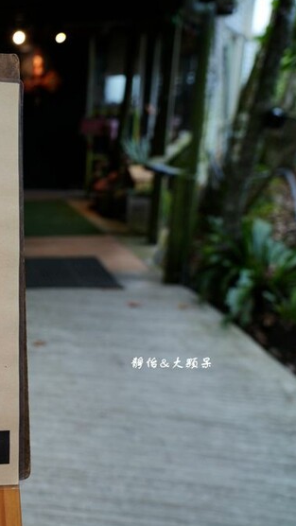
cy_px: 261
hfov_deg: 25.2
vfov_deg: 50.5
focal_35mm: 40
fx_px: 558
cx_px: -101
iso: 100
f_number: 4.5
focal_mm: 25
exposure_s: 1/40
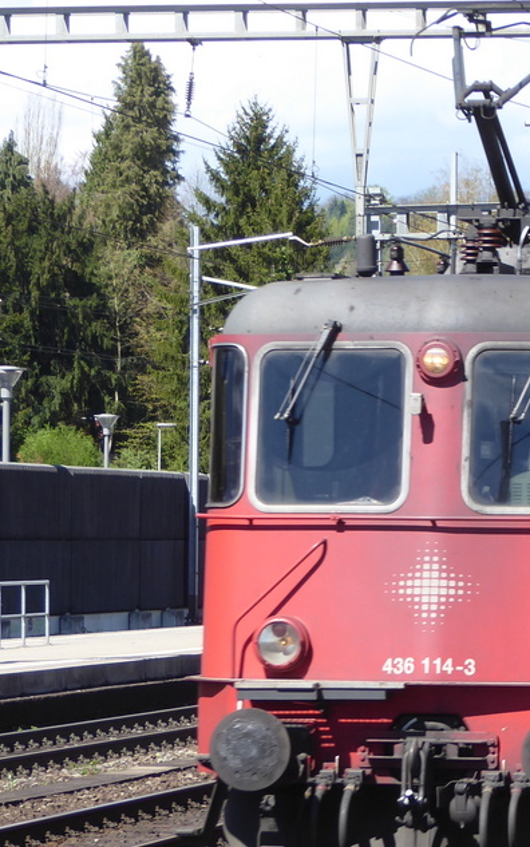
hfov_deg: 5.6
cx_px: 503
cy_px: 522
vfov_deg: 8.9
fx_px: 5427
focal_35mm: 235
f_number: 5.1
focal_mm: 19
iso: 80
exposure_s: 1/200
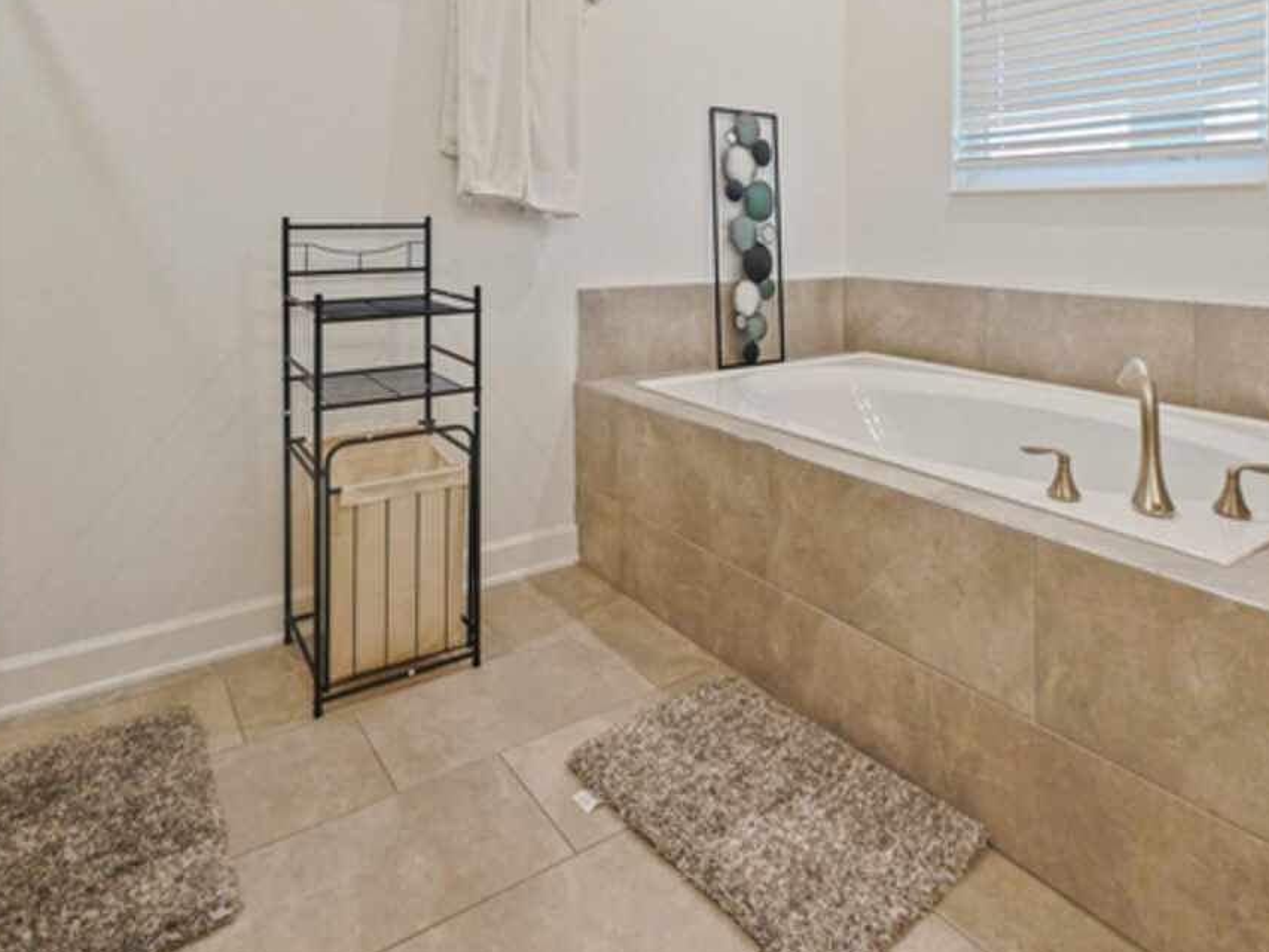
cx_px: 623
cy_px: 247
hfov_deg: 79.0
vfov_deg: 60.3
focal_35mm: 21
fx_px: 770
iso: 1000
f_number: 4
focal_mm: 7
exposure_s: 1/60
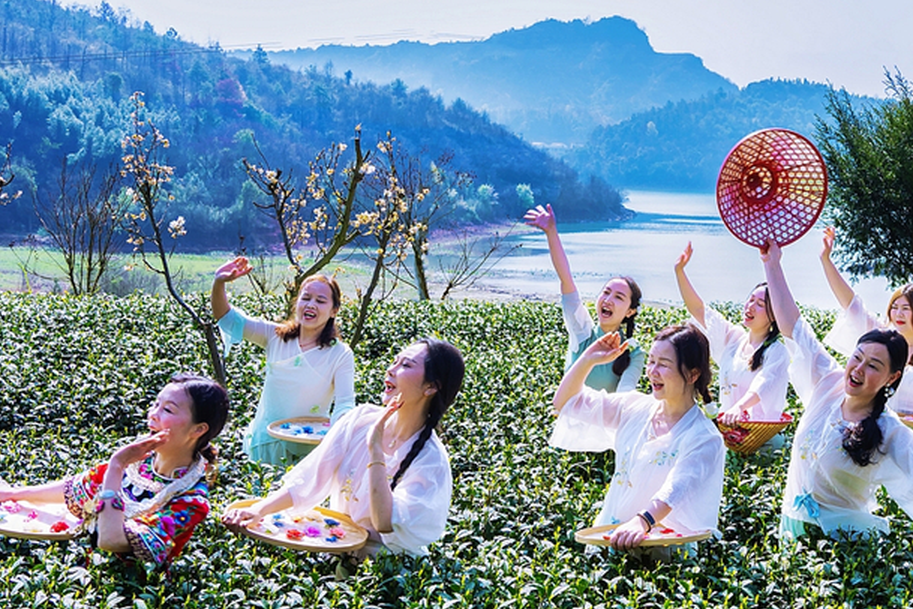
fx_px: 1623
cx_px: 718
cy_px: 268
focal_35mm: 64
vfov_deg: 21.2
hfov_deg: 30.7
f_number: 9
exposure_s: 1/80
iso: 100
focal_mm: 39
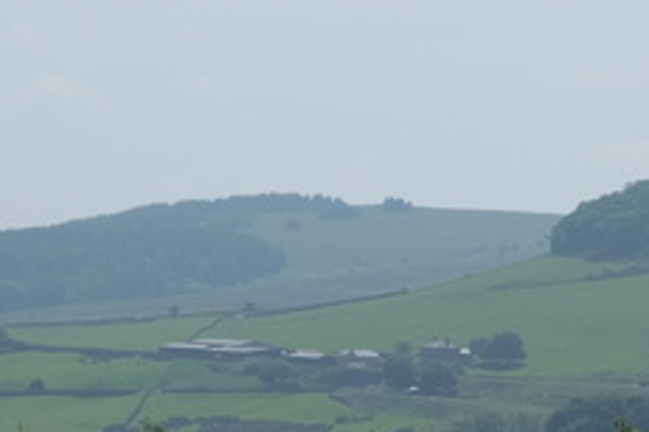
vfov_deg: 4.8
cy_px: 390
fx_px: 5138
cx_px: 607
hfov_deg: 7.2
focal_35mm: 285
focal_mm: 55
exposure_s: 1/350
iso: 200
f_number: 10
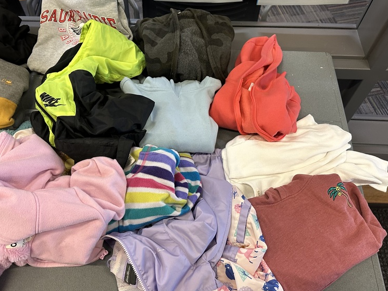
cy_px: 142
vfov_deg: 43.0
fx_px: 370
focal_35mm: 33
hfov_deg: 55.2
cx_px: 170
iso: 250
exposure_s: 1/60
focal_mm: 6.86
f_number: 1.78
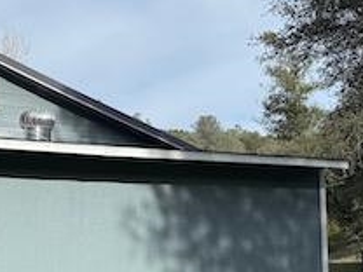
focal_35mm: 74
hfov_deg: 24.4
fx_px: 776
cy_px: 218
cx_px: -49
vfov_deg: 19.7
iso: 80
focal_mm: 6.76
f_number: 1.78
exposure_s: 1/4673
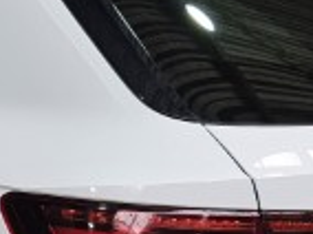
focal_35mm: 104
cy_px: 298
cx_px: -18
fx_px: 939
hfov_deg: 18.3
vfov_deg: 13.7
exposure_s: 1/190
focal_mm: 6.3
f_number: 1.7
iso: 40
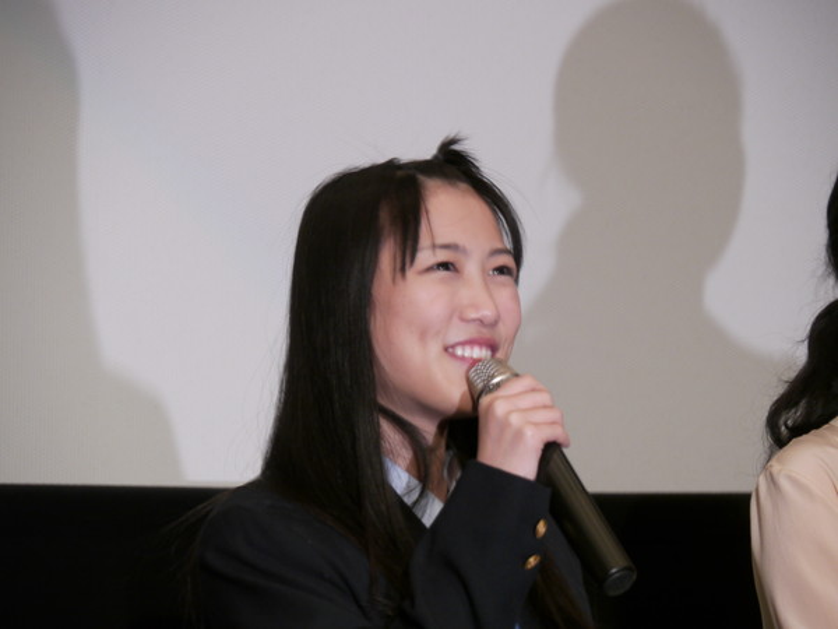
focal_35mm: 280
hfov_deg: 7.1
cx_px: 419
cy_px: 314
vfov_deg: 5.3
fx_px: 6778
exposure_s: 1/15
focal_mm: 140
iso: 400
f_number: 5.8
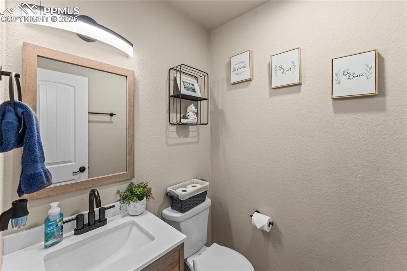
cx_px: 204
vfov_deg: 78.4
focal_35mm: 15
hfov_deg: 101.5
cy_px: 136
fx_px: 166
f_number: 8
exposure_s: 1/3
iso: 500
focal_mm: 14.7
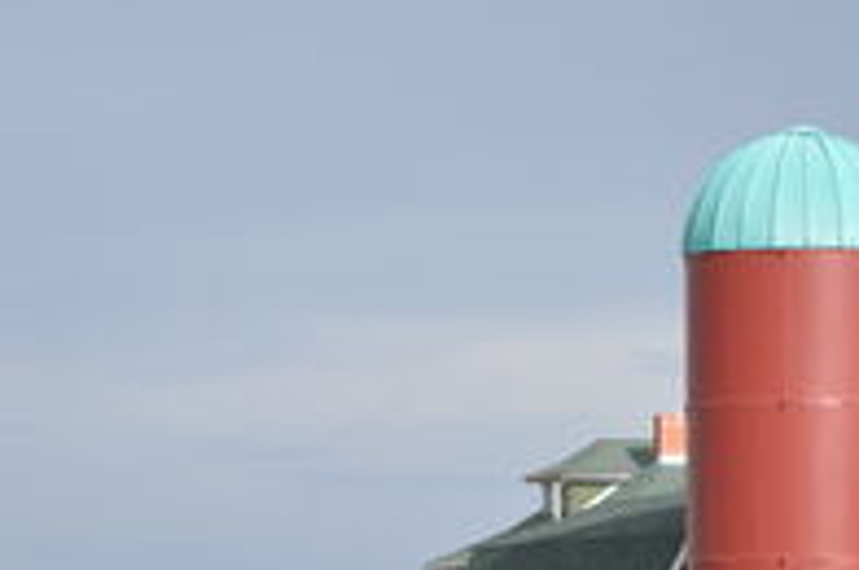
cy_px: 474
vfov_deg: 3.8
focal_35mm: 363
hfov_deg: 5.7
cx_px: 603
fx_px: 8651
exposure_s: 1/4000
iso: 1600
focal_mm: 105
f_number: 7.1
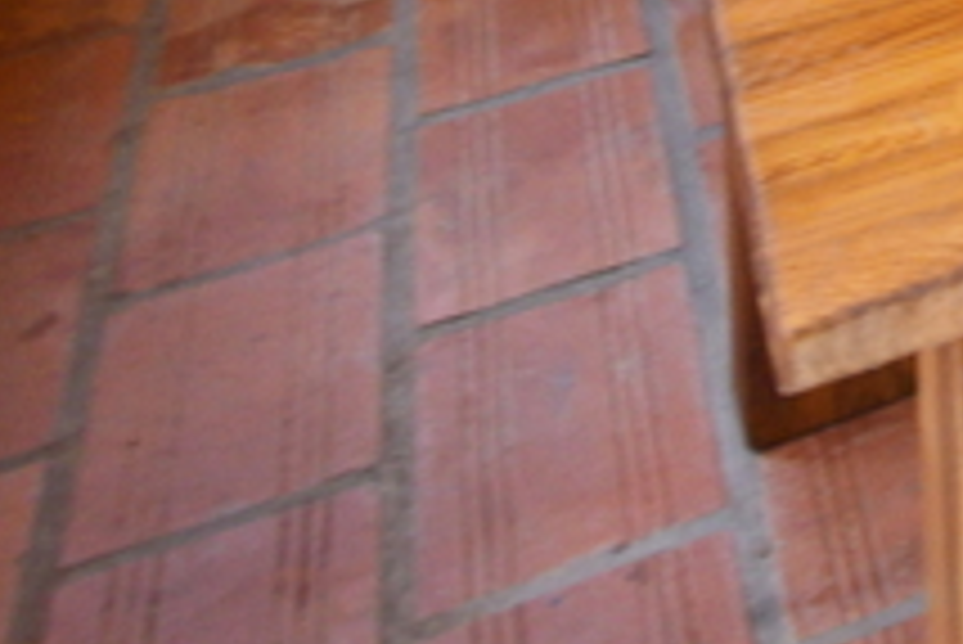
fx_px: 2248
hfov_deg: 16.6
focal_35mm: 84
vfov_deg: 11.7
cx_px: 2038
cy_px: -1099
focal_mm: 10
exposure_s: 1/25
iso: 220
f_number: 4.5
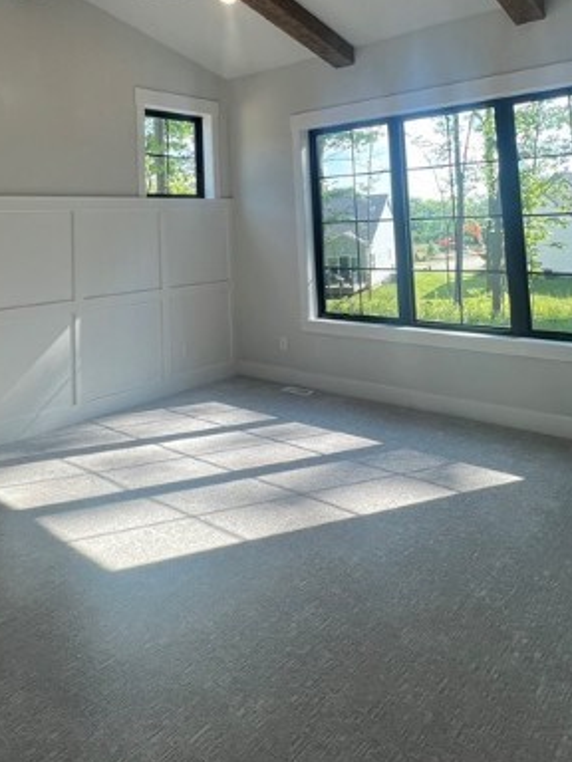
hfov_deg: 52.7
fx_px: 573
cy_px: 167
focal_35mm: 26
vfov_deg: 62.4
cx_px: 226
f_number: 1.8
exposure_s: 1/151
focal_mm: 1.57
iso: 32
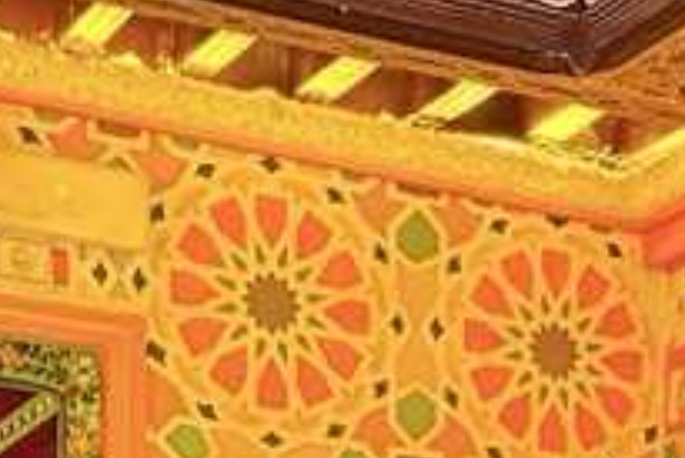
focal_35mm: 146
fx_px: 2780
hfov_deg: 13.3
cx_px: 1022
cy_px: 1474
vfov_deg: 7.9
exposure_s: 1/50
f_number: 1.78
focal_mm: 6.76
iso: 250
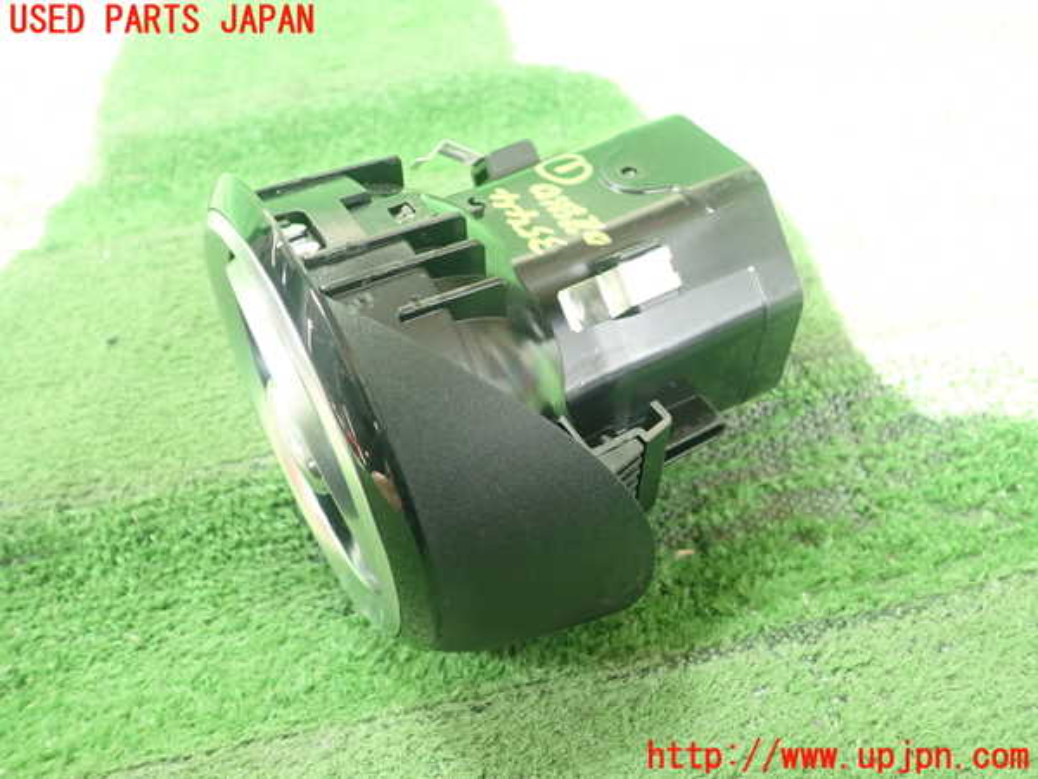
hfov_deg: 60.0
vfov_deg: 46.8
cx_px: 519
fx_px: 900
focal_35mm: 30
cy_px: 390
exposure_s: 1/125
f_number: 2.3
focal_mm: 5.5
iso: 640
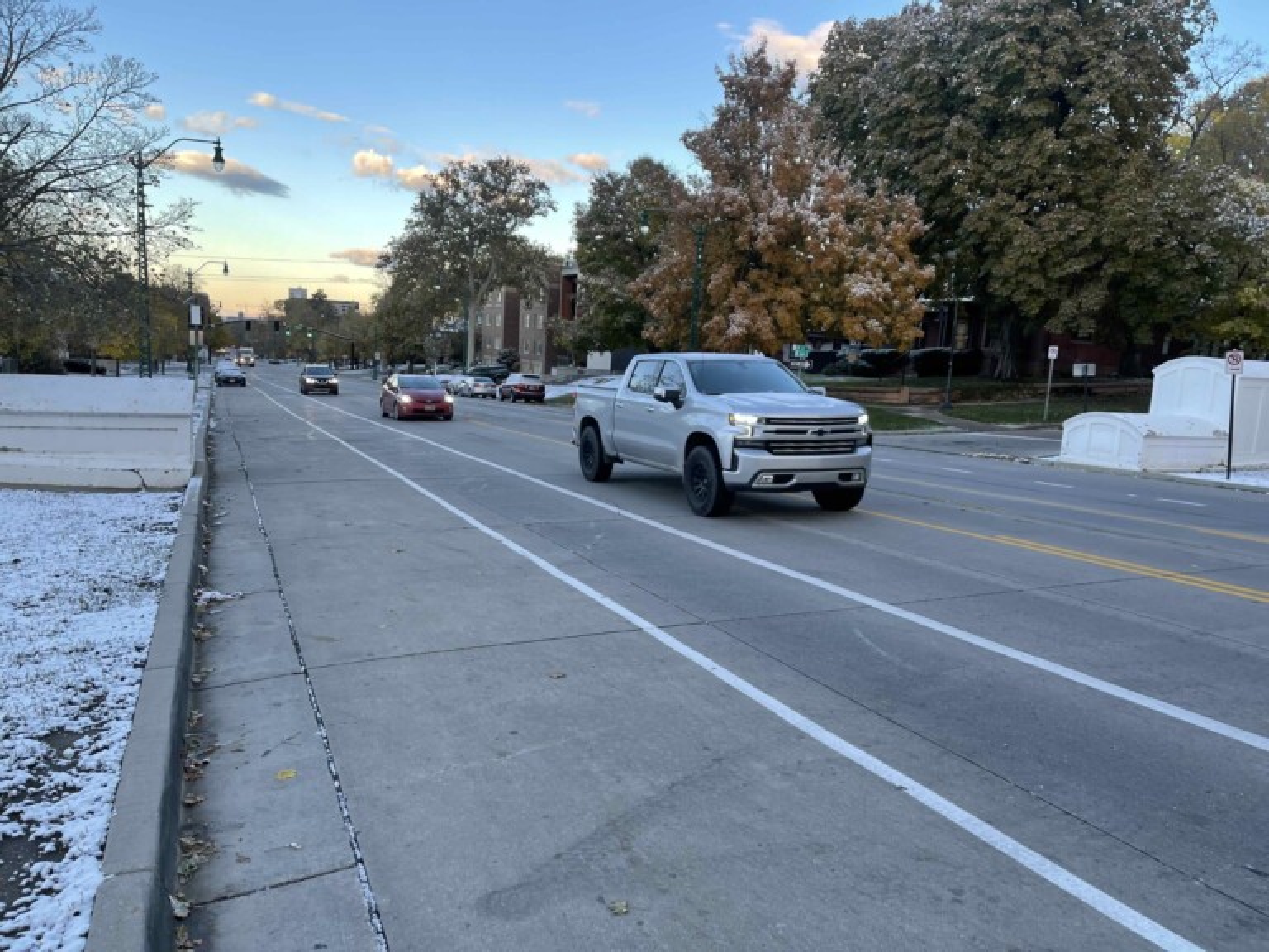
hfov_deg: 67.3
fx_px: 953
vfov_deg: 53.1
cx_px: 634
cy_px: 476
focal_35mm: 26
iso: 32
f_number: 1.6
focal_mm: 5.1
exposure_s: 1/127
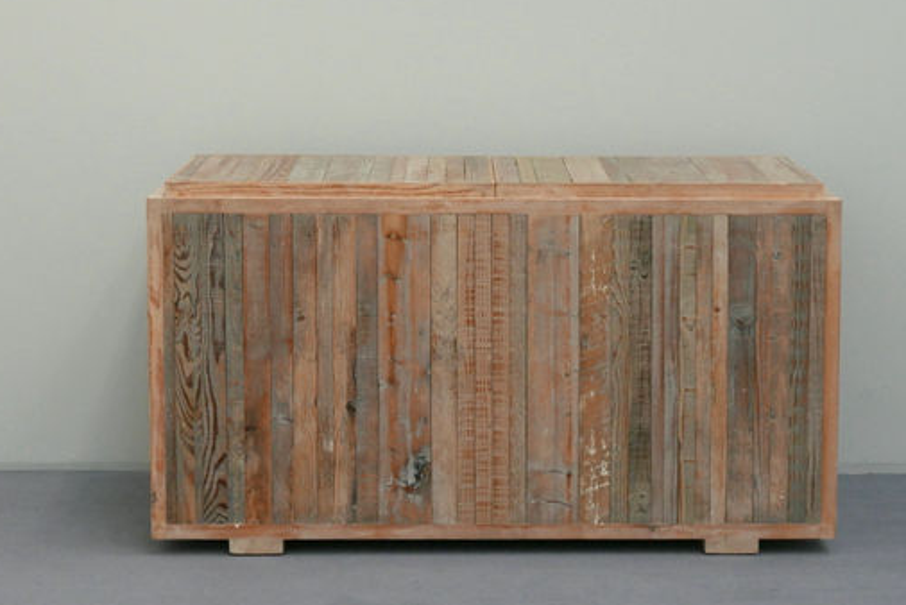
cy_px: 201
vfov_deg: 14.0
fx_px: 2468
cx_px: 509
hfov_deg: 20.8
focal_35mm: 98
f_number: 2.8
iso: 800
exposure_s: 1/1300
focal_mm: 30.4
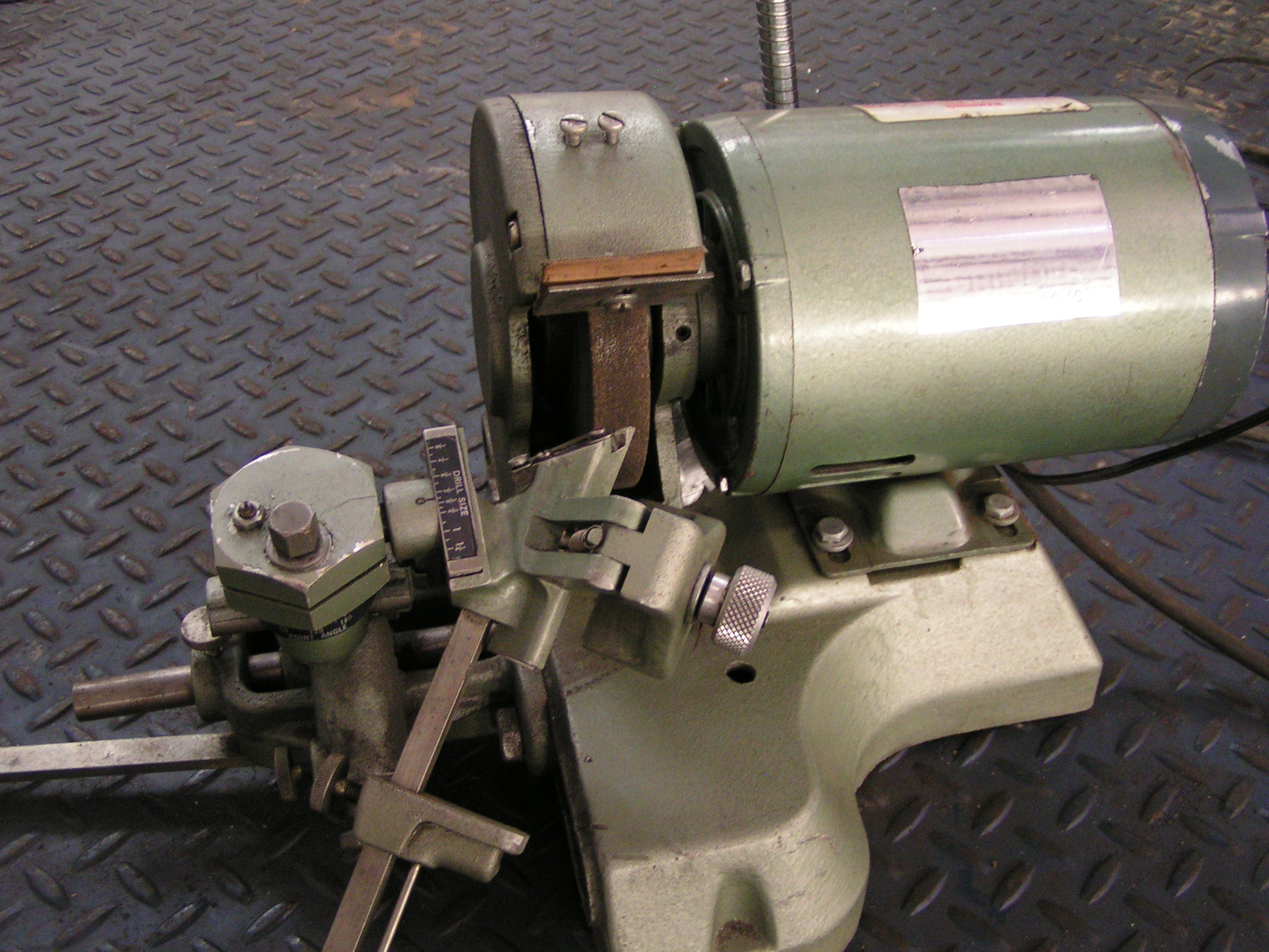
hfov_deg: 49.0
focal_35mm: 38
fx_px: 1393
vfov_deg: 37.7
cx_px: 634
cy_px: 476
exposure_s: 1/13
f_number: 2.8
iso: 200
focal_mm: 5.8
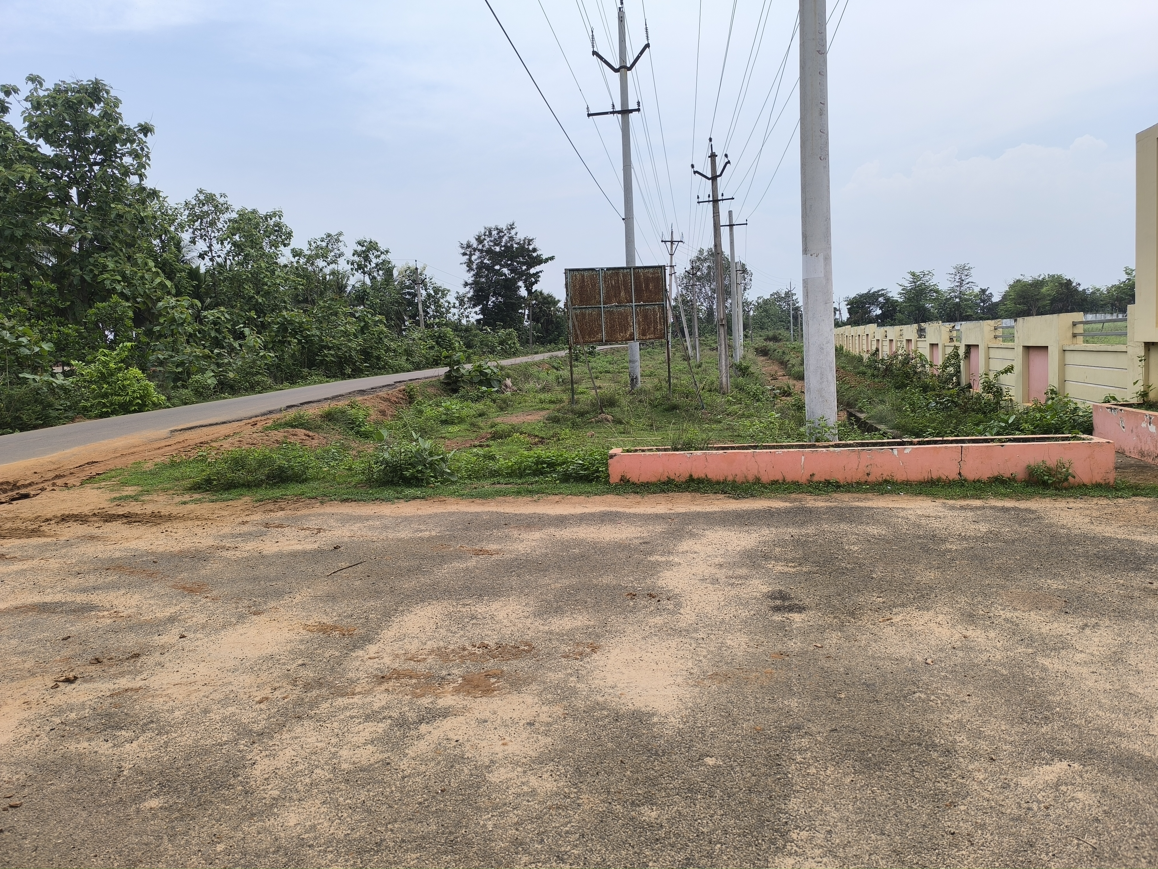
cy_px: 434
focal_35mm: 23
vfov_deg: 58.9
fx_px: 769
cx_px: 579
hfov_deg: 73.9
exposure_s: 1/854
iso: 50
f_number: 1.65
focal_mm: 6.14
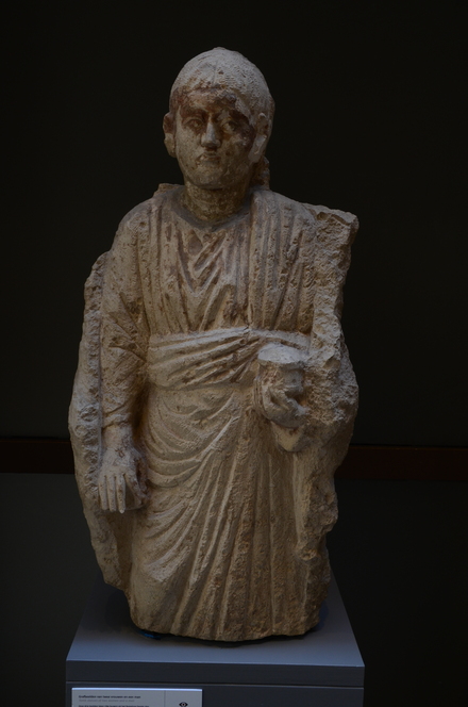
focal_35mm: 33
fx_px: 646
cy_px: 354
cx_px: 234
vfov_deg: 57.3
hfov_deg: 39.8
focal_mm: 22
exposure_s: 1/100
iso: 500
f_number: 5
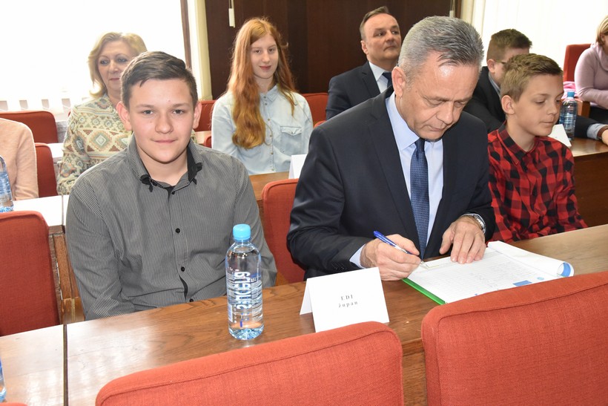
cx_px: 304
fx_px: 591
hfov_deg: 54.4
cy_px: 203
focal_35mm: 35
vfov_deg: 37.9
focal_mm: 35
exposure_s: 1/80
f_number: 9
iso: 8000
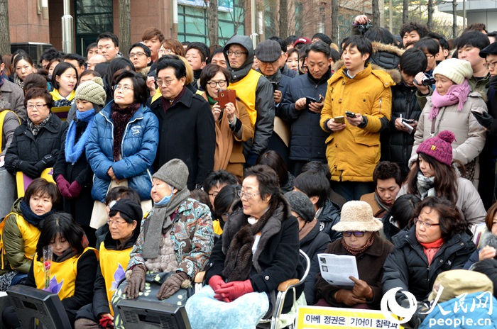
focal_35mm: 75
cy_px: 164
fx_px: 1034
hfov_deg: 27.0
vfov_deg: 18.1
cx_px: 248
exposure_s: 1/160
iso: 800
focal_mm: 50
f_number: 6.3
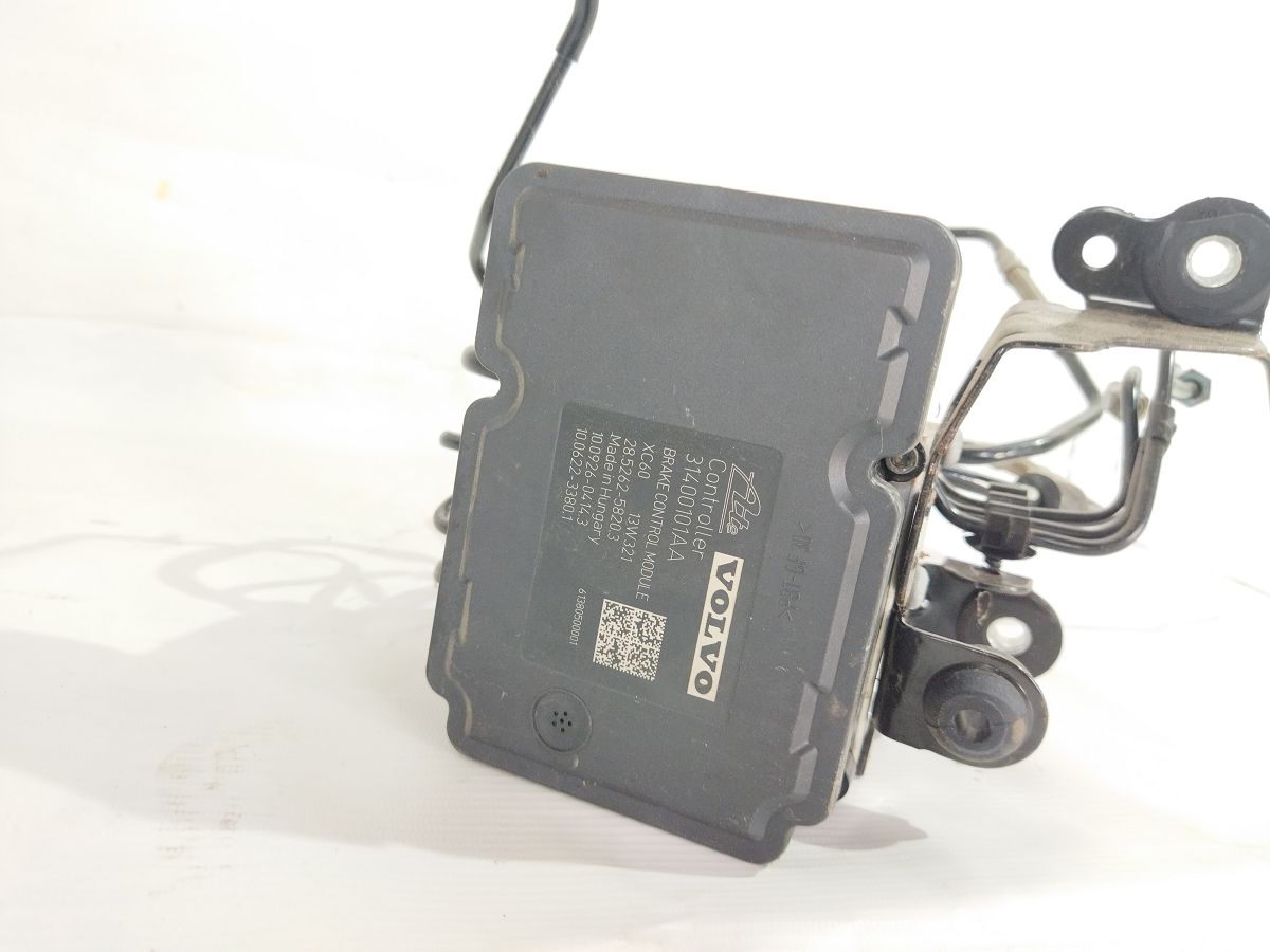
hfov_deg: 65.3
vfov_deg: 51.4
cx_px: 635
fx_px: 991
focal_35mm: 27
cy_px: 476
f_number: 1.79
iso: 160
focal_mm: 4.71
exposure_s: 1/33
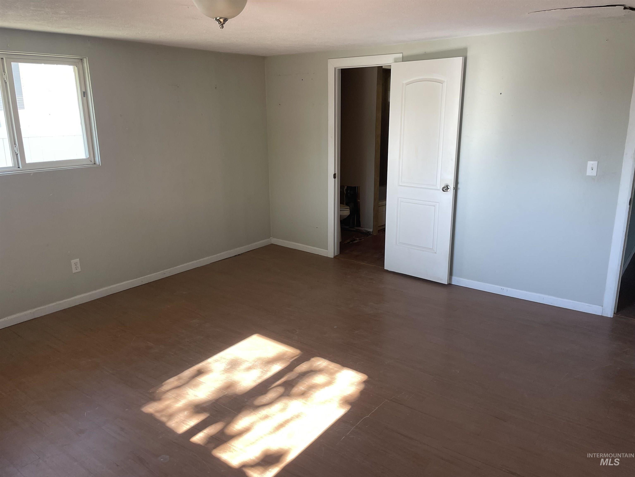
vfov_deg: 53.1
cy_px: 238
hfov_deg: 67.3
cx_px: 318
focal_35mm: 26
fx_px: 477
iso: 100
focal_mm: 4.2
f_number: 1.6
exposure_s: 1/121
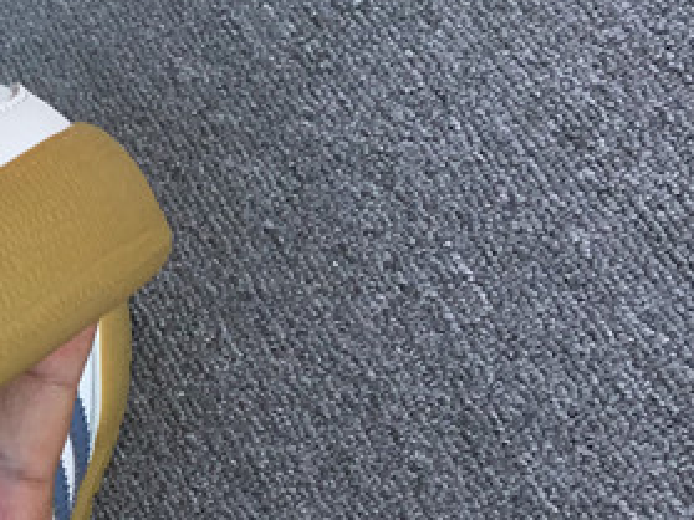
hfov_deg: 17.8
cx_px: -313
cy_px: 66
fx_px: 2004
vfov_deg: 14.6
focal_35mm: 100
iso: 25
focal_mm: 3.3
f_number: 2.4
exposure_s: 1/164
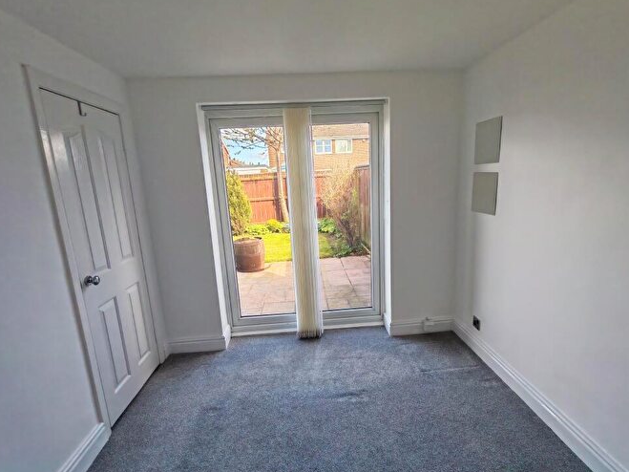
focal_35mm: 17
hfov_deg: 91.0
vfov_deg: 74.7
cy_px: 237
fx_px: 309
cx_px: 324
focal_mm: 1.96
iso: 50
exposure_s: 1/110
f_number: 2.2
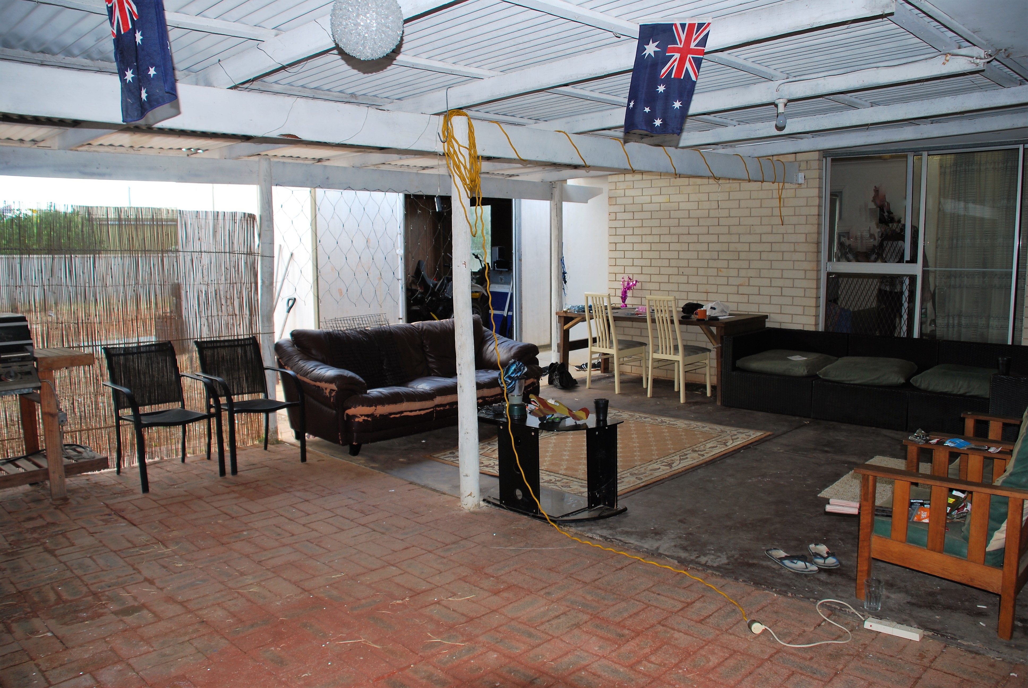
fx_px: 772
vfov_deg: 48.0
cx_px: 514
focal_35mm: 27
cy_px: 344
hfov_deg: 67.3
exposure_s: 1/60
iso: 100
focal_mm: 18
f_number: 3.5
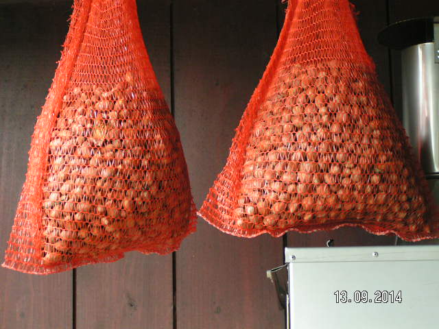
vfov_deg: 14.2
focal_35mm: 104
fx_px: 1319
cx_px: 220
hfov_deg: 18.9
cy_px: 164
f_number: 3.5
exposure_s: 1/15
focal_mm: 15.9
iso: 200
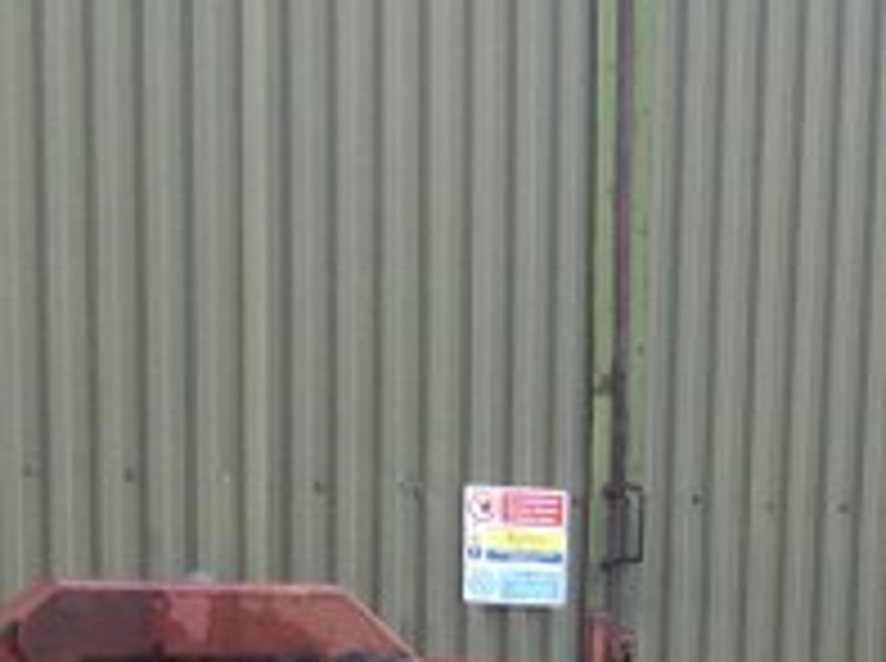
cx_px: 751
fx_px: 3321
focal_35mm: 130
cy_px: 1108
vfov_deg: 10.8
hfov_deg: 15.1
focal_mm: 3.3
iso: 32
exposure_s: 1/155
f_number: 2.4
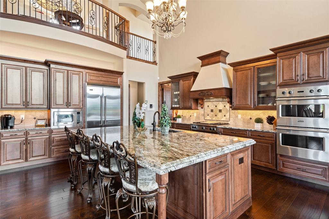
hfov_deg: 93.3
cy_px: 110
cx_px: 164
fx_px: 155
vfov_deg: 70.4
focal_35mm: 17
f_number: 6.7
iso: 500
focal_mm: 17
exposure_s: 1/4
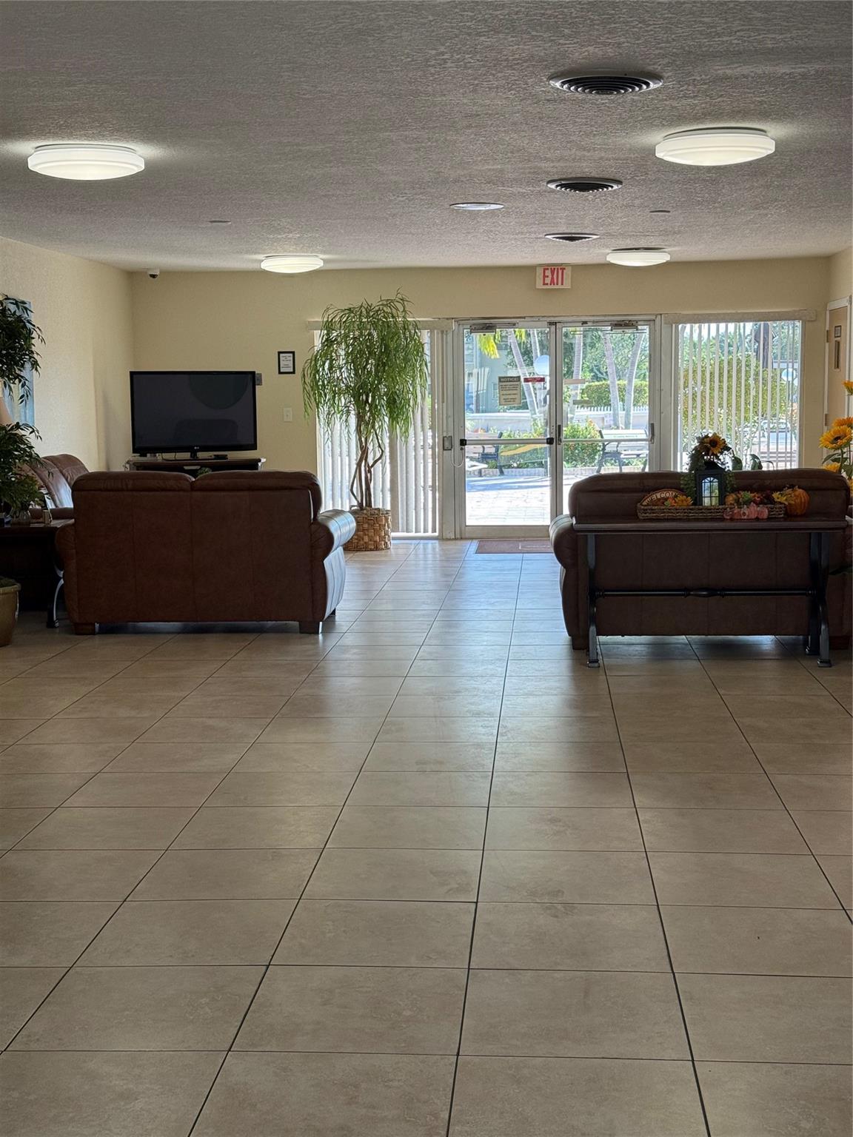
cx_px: 426
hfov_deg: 30.3
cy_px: 568
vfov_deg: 39.7
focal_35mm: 48
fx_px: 1577
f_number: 1.78
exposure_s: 1/206
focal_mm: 6.76
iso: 64
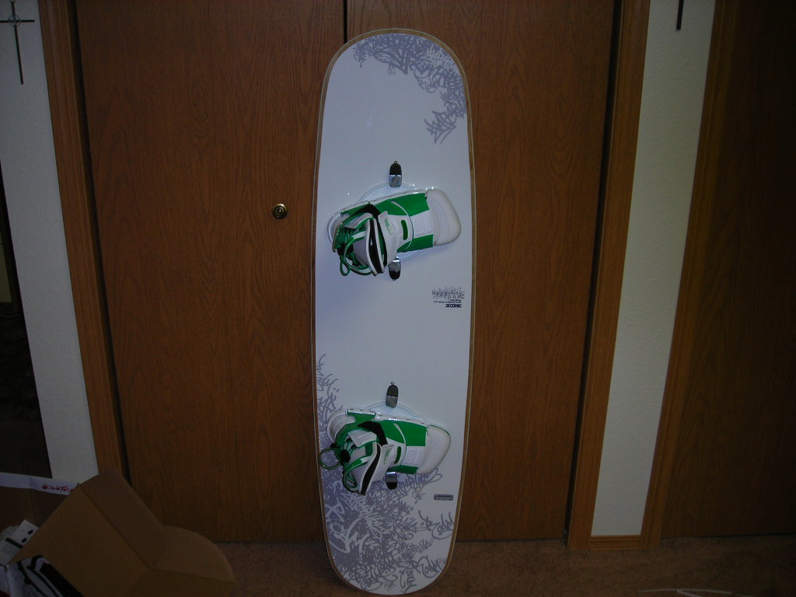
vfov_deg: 37.7
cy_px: 298
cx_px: 398
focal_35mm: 38
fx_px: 874
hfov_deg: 49.0
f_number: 3.2
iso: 50
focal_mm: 6.3
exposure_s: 1/60.1
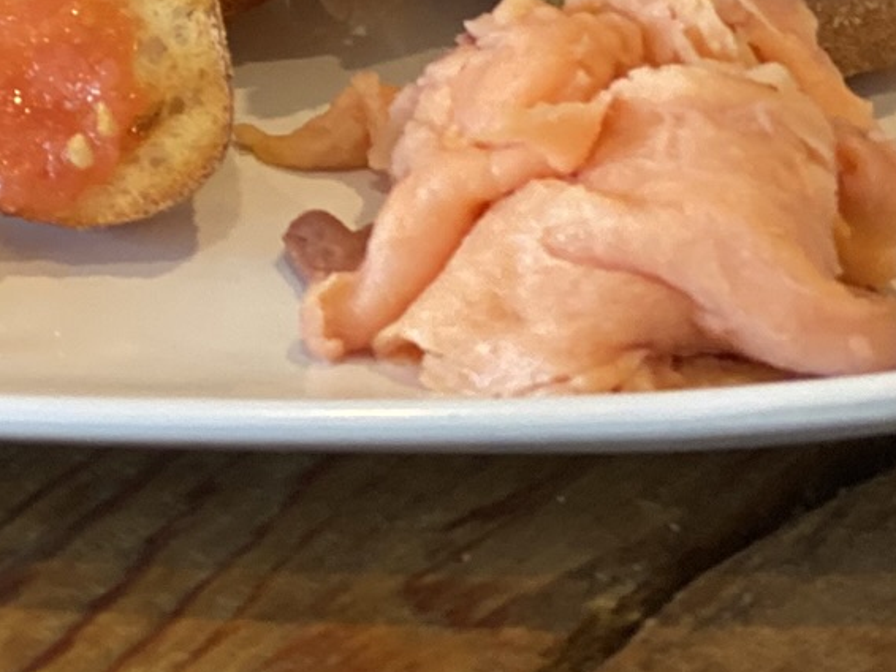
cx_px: -356
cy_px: -419
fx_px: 4868
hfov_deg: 10.2
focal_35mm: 188
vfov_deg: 7.7
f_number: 2
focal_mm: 6
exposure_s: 1/40
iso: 125
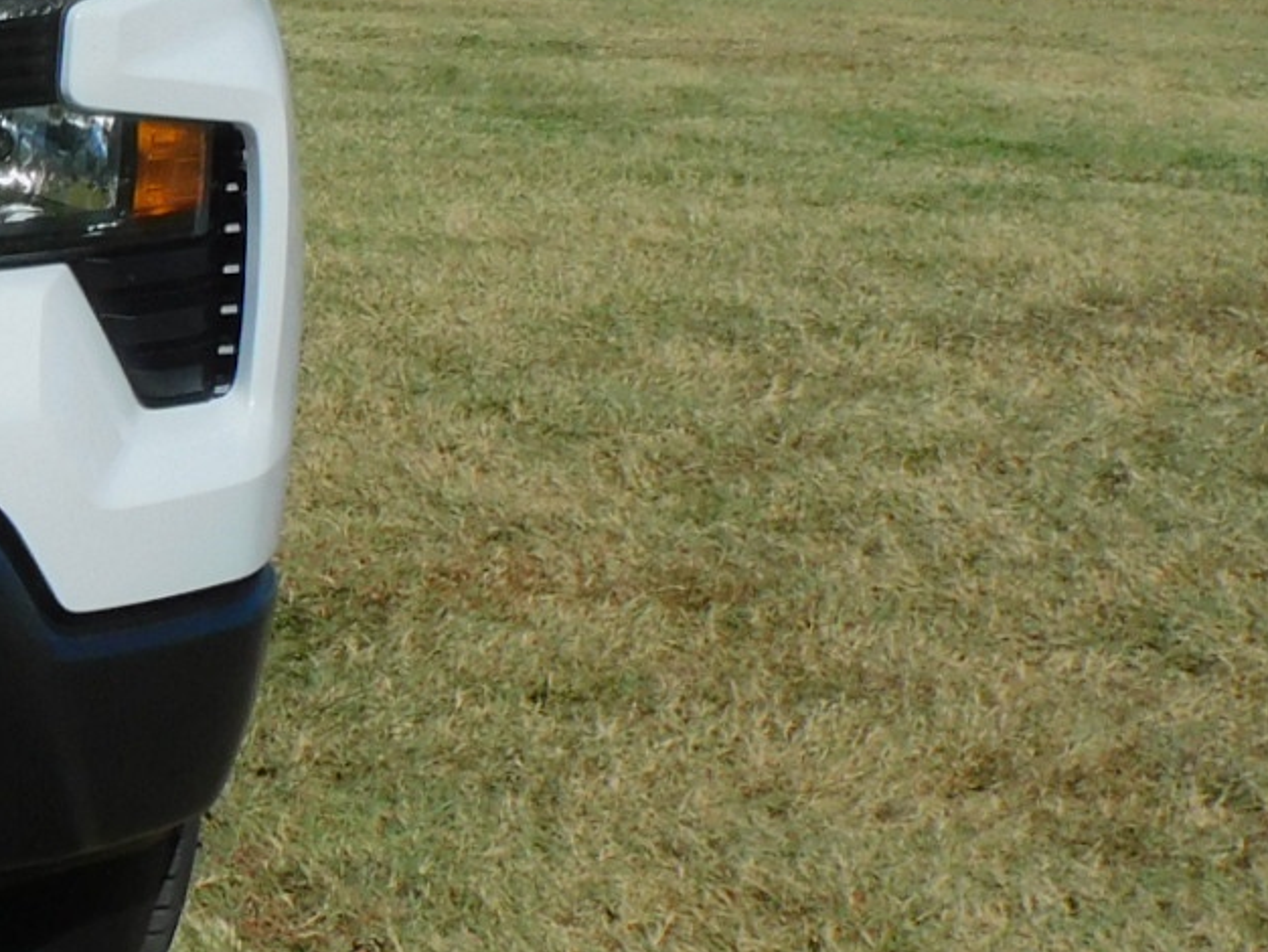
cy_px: 43
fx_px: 4654
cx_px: -928
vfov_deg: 11.6
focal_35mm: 127
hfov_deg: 14.0
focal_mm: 6.3
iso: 125
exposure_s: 1/1600
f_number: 5.3
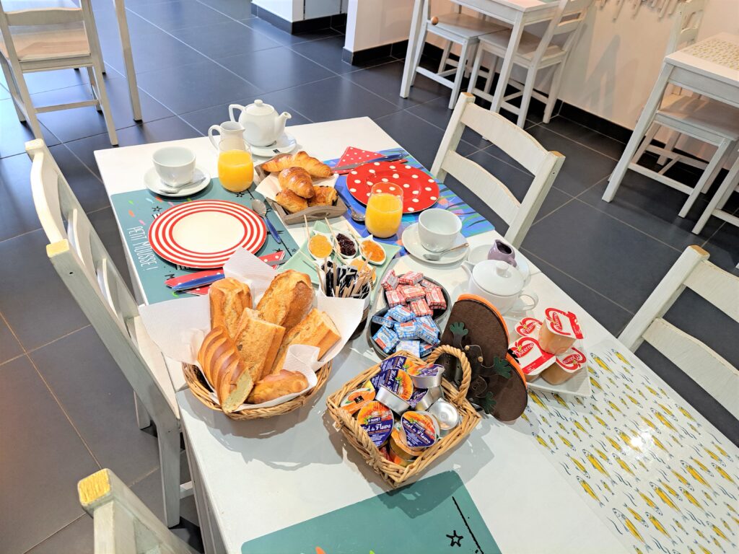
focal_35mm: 24
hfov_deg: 71.6
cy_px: 277
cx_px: 370
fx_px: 512
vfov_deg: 56.8
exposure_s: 1/50
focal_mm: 5.23
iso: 200
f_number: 1.8
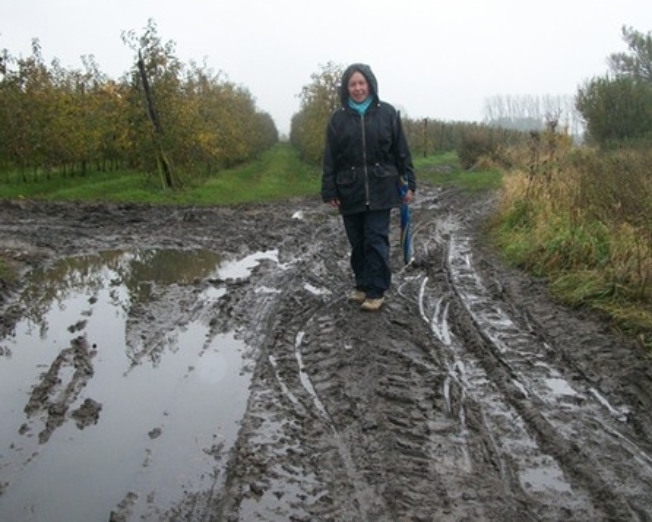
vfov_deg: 35.7
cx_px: 339
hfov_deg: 43.8
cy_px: 268
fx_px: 811
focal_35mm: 42
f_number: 2.9
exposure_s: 1/160
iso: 80
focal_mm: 5.7
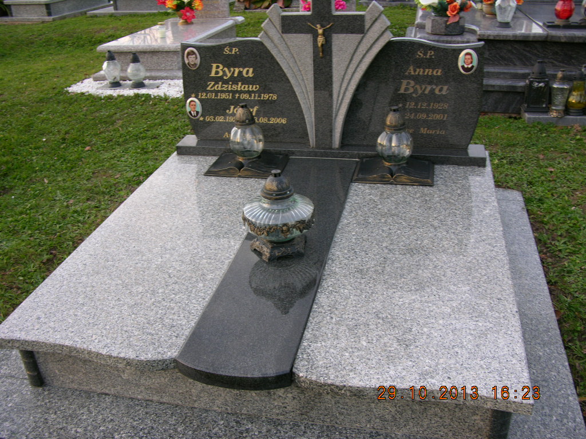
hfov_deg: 52.6
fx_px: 593
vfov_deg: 40.7
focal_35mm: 35
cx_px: 293
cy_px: 220
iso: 50
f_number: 2.8
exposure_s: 1/29.8
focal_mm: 8.9
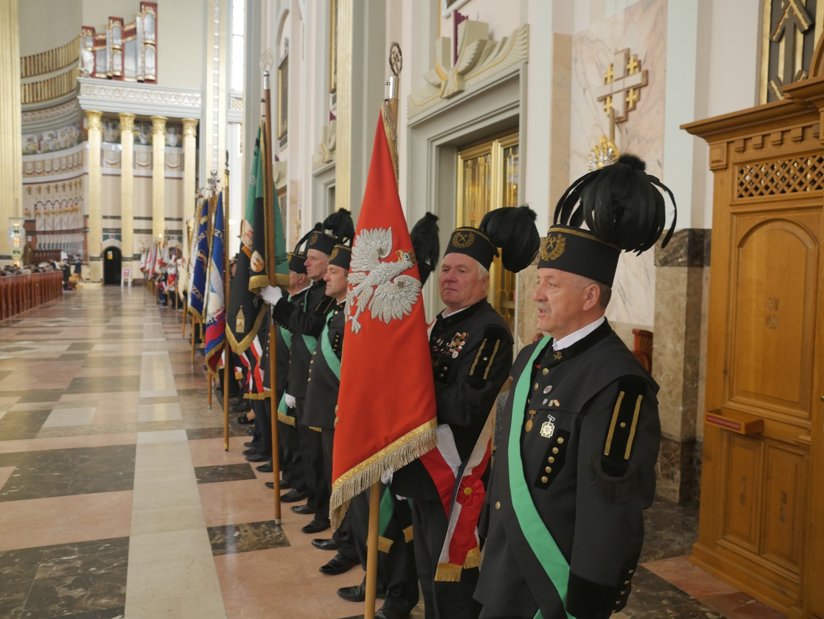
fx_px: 667
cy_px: 310
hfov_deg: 63.4
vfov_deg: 49.8
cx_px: 412
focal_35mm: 28
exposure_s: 1/20
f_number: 2.8
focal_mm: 14
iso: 400
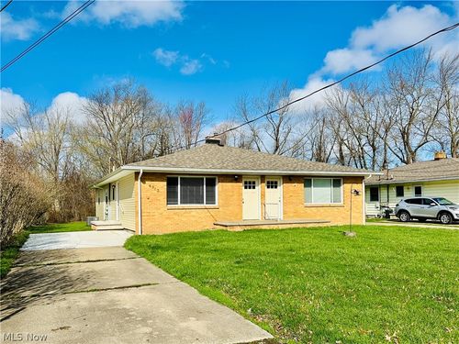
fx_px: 318
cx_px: 230
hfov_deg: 71.6
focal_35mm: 24
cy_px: 172
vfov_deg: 56.8
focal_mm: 6.86
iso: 80
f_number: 1.78
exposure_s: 1/6211
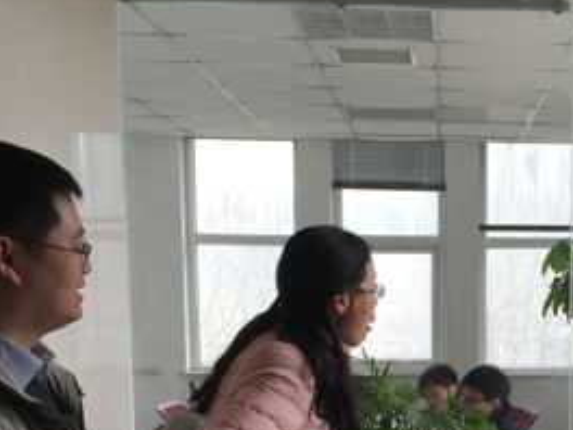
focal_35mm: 66
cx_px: 508
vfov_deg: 21.5
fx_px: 1093
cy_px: 430
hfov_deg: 28.3
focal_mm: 4.15
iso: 32
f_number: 2.2
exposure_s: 1/112
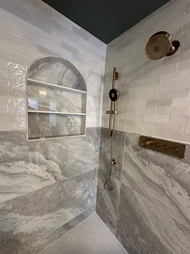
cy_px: 127
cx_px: 95
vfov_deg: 102.1
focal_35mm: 14
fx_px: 102
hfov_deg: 85.7
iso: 320
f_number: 2.2
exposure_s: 1/60
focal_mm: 2.22
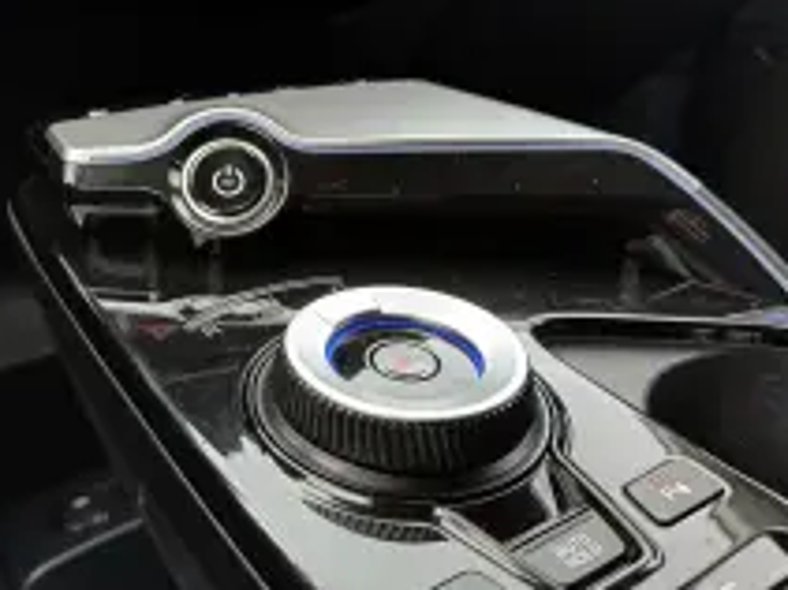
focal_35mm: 41
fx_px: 933
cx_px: 273
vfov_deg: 35.0
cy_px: 235
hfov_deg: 45.2
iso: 200
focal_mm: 6.76
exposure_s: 1/63
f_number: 1.78
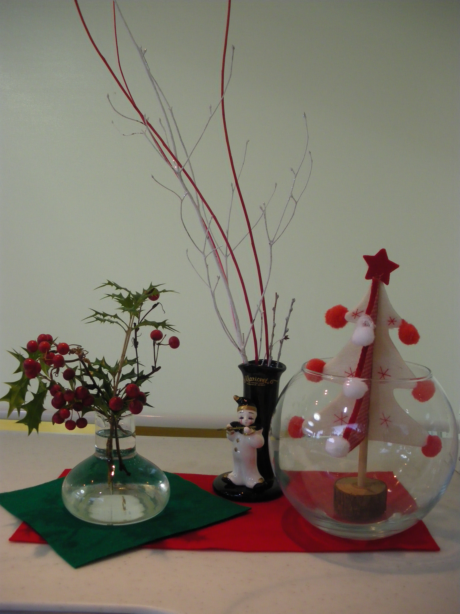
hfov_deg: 39.7
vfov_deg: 51.4
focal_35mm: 36
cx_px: 230
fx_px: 638
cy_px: 307
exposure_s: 1/50
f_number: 3.5
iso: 250
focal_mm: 6.3
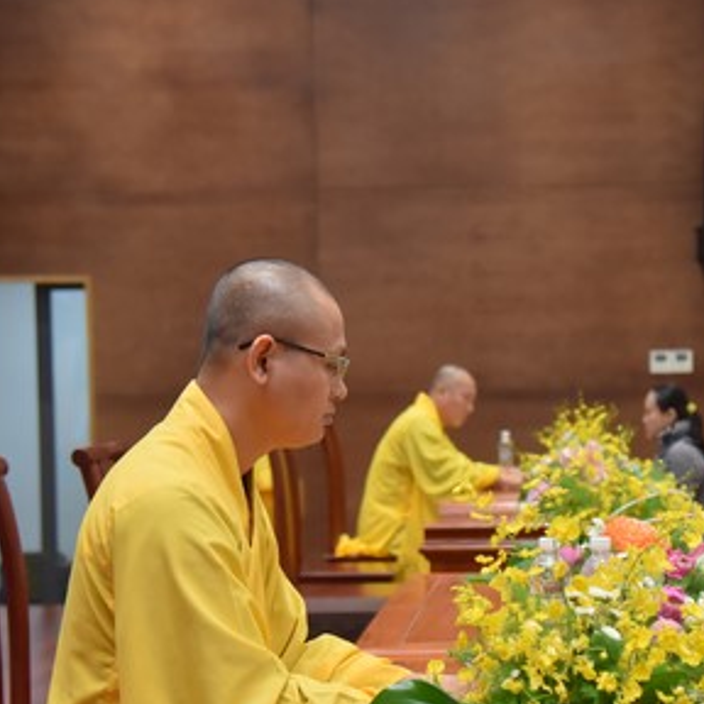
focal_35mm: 96
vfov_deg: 18.1
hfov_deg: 18.1
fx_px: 2209
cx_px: 479
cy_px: 438
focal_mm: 50
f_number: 4.5
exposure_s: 1/125
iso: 1250
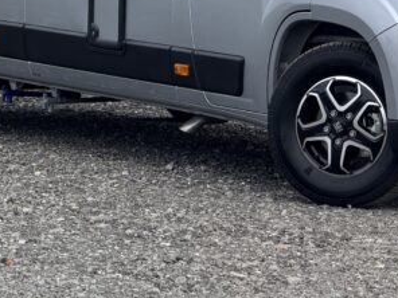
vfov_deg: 5.5
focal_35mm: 270
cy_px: -90
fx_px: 3104
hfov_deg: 7.3
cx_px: 286
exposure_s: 1/619
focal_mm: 16.89
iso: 50
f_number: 2.8
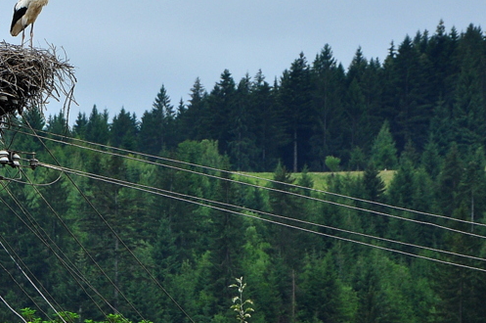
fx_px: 5126
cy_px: 90
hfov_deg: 5.4
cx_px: -30
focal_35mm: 380
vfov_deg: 3.6
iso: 400
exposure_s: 1/640
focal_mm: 105
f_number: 6.3
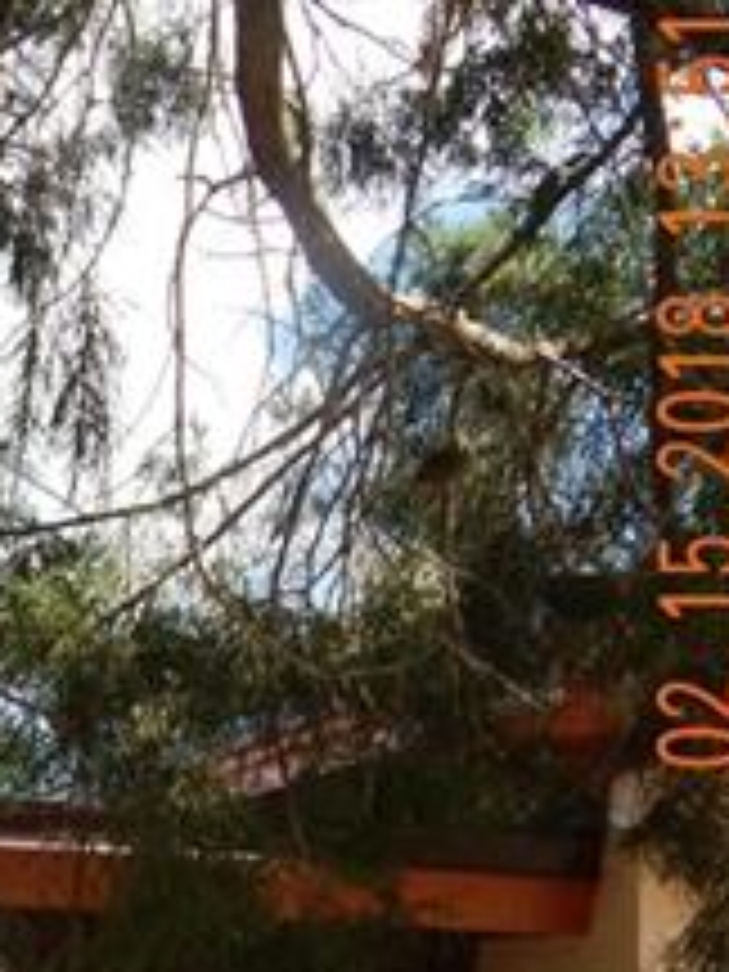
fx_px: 2499
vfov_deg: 19.4
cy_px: 1436
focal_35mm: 89
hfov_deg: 15.4
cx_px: -328
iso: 125
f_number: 3.1
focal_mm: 4.5
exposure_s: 1/640
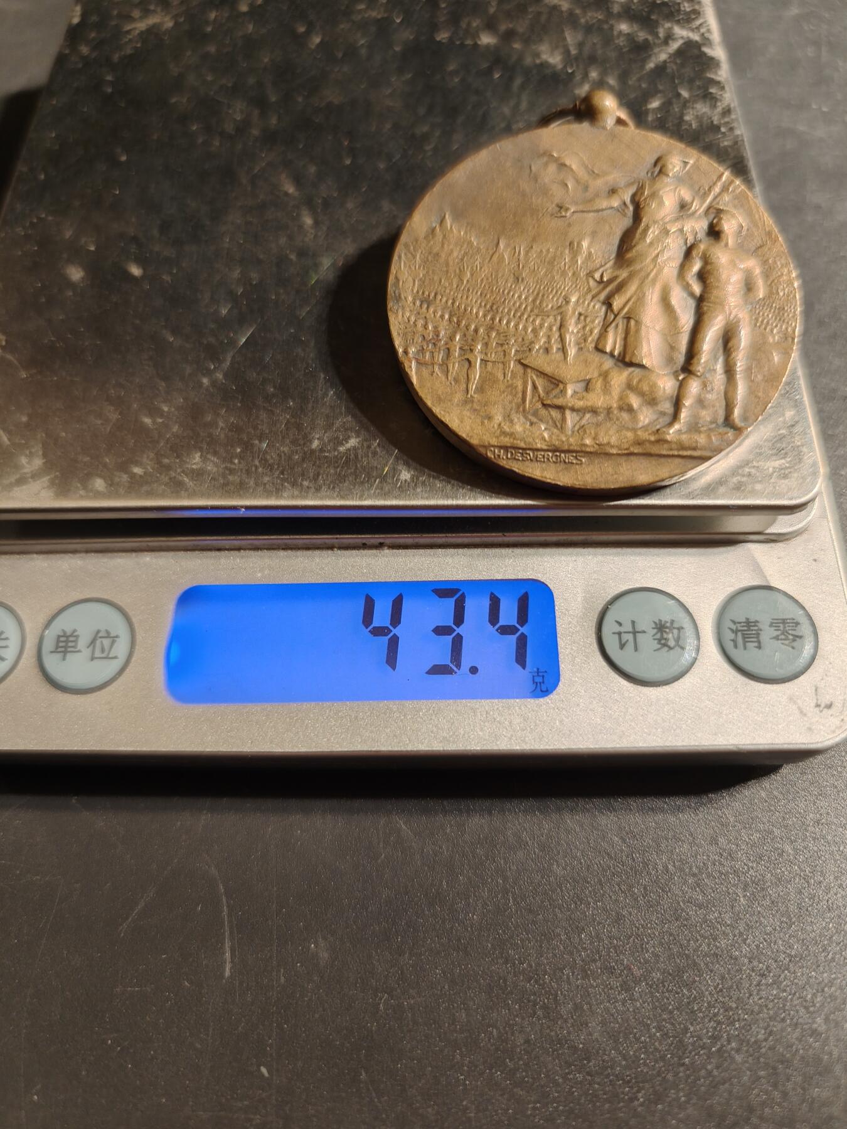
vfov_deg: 73.9
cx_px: 424
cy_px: 564
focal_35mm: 23
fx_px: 750
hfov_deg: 58.9
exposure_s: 1/148
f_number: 1.6
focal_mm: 6.06
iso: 250
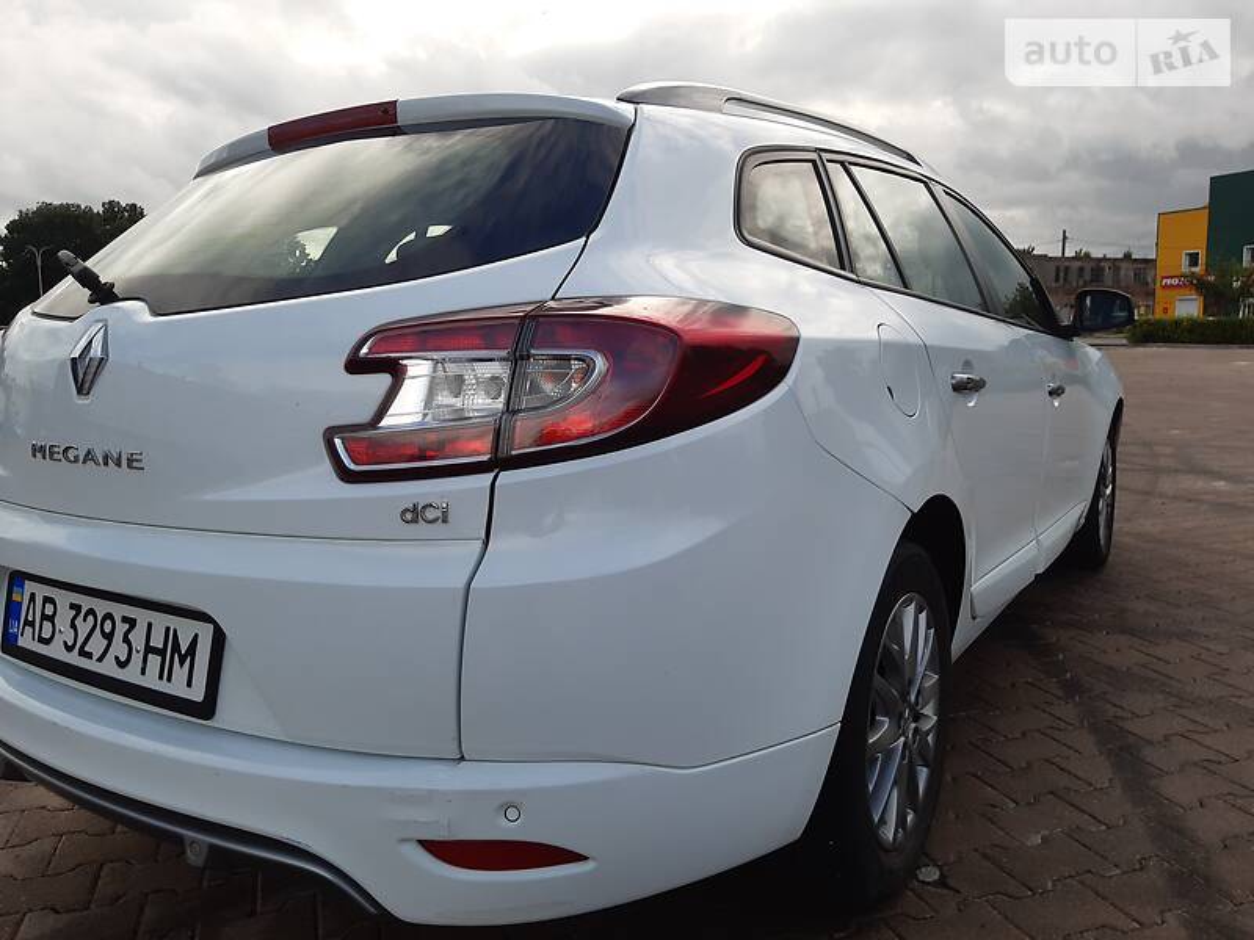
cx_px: 627
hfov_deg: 67.3
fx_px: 942
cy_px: 470
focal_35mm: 26
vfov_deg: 53.1
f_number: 1.7
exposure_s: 1/1005
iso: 40
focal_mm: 3.9
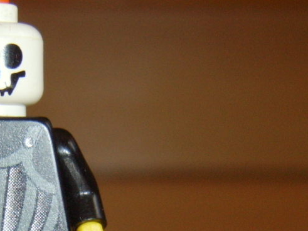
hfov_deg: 19.0
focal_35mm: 101
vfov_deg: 14.5
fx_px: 898
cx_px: 8
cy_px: 217
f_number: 2.7
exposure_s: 1/30
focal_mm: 8.13
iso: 141
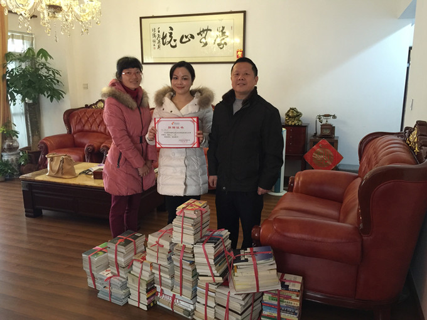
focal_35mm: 29
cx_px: 214
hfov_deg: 61.7
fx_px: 358
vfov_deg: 48.2
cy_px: 160
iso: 125
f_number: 2.2
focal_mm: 4.15
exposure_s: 1/10
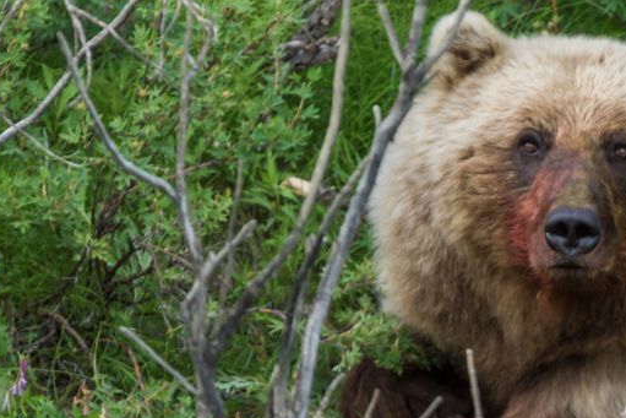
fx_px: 35812
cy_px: 320
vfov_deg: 0.7
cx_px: 528
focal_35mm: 2059
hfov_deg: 1.0
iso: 200
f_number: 7.1
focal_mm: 600
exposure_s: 1/80
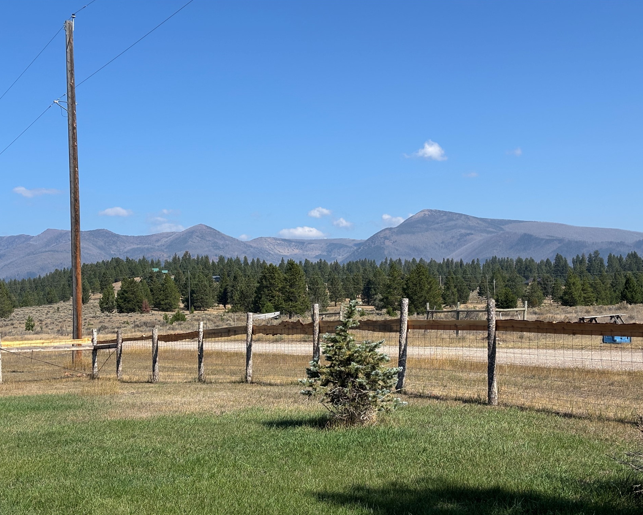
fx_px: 1047
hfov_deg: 34.1
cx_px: 334
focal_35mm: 55
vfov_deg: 27.6
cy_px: 260
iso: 40
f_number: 1.6
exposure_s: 1/2710
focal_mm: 5.96
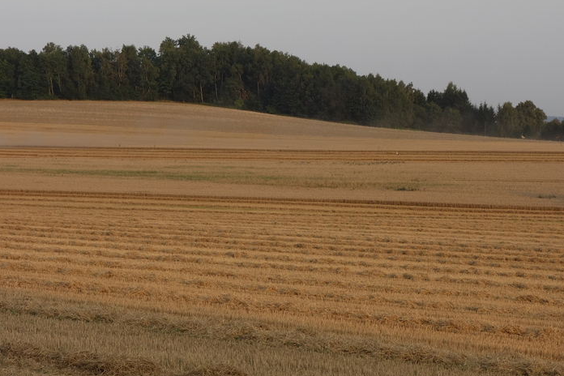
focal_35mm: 112
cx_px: 277
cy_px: 184
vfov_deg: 12.2
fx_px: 1755
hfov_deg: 18.3
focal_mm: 24.11
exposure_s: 1/125
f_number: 5.6
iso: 125
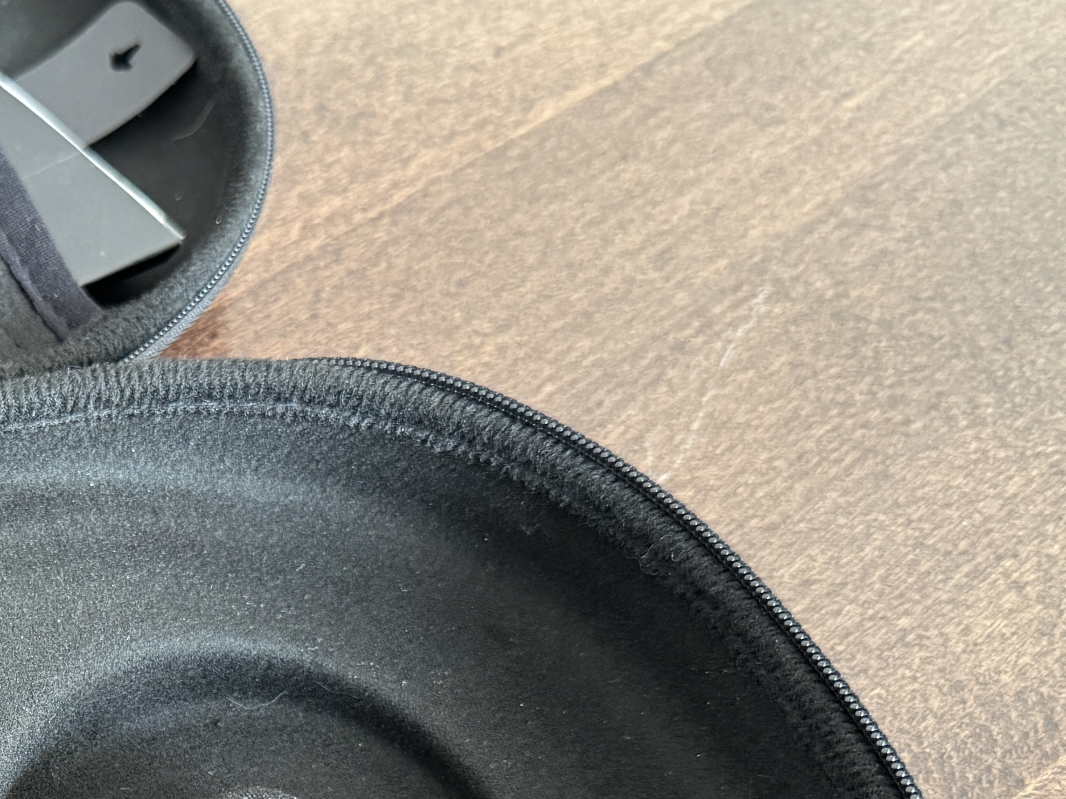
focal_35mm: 60
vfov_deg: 23.3
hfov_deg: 29.0
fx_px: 1848
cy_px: 814
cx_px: -114
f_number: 1.78
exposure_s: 1/60
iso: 400
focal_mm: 6.76
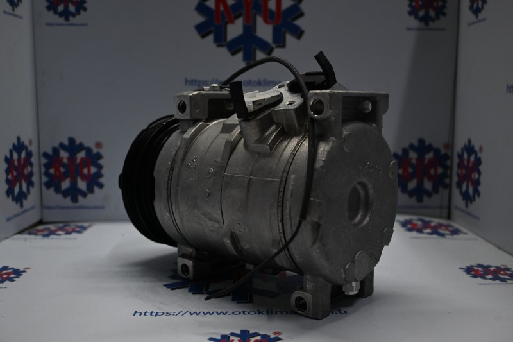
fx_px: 534
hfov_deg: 51.3
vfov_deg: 35.5
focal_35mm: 38
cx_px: 256
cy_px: 171
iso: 450
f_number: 4.2
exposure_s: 1/125
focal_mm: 25
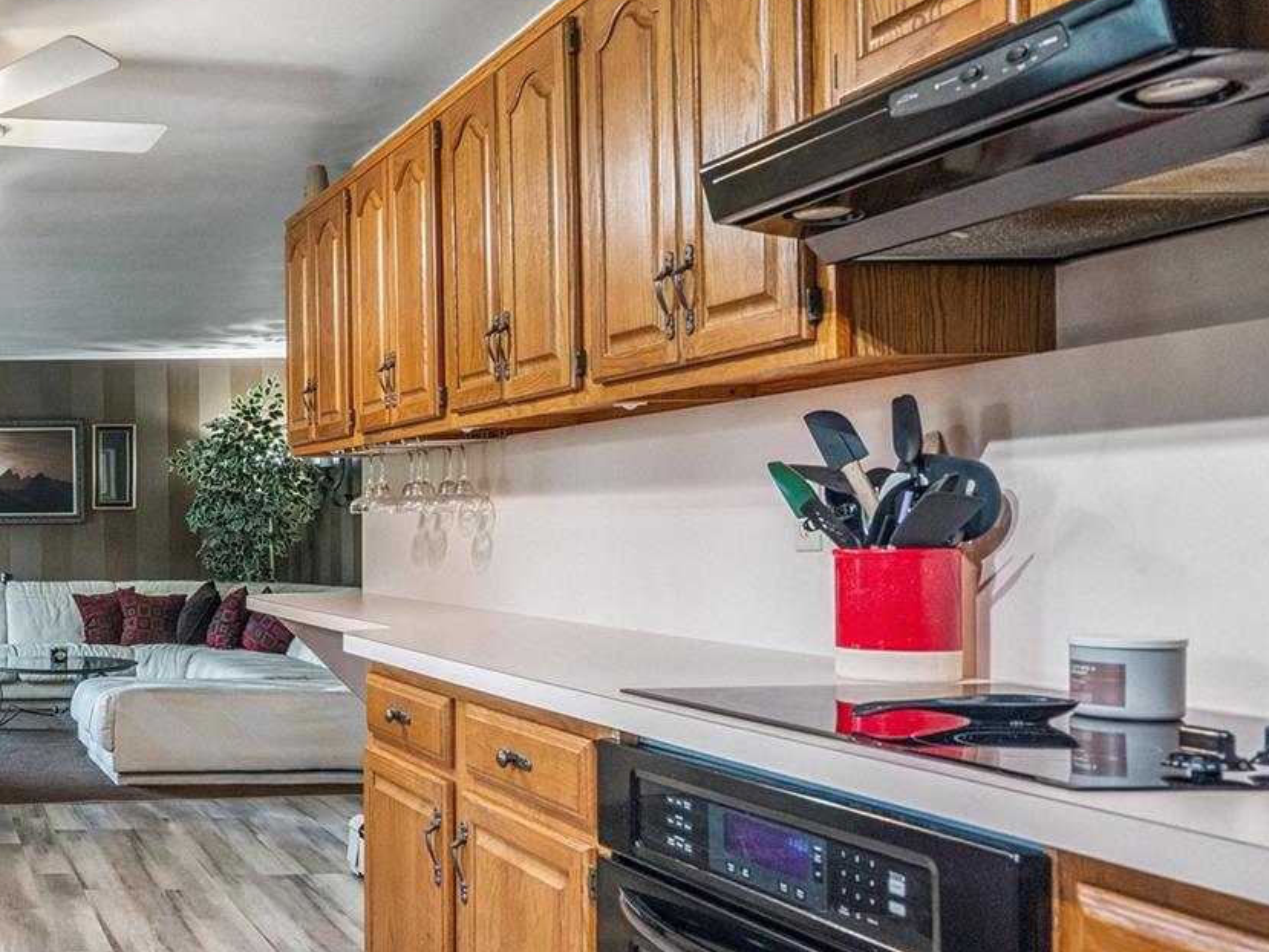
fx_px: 1393
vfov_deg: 37.7
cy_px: 532
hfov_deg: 40.4
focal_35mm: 38
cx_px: -98
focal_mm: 16
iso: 1250
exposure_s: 1/80
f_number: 5.6
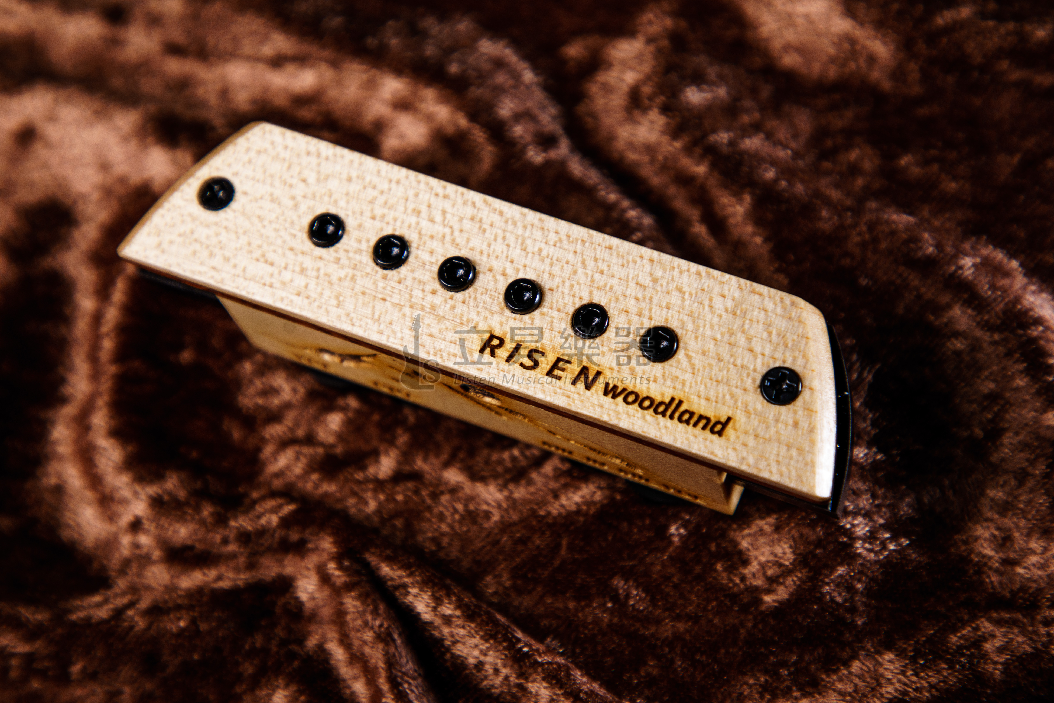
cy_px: 352
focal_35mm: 105
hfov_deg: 19.5
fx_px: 3074
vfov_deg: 13.0
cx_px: 527
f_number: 5.6
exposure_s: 1/80
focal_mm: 105
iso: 200
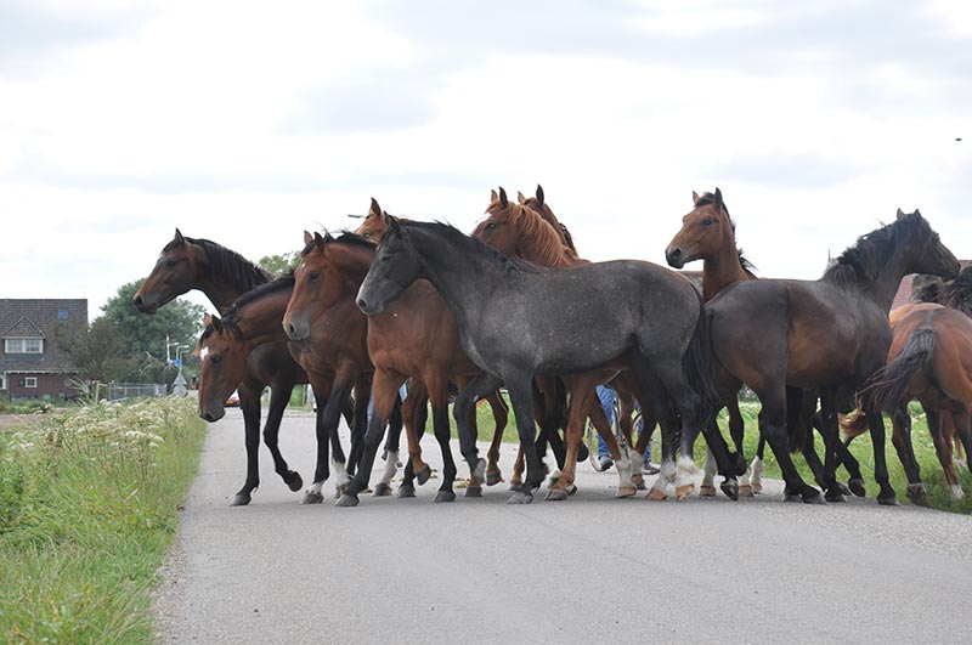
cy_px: 322
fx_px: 3033
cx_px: 486
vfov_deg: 12.1
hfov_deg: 18.2
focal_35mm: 112
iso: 200
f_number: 11
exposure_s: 1/200
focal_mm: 75
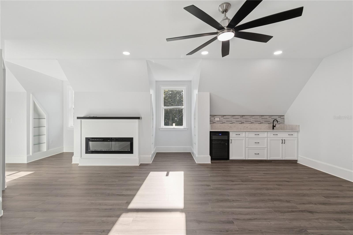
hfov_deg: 100.4
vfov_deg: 77.3
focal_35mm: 15
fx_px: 147
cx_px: 176
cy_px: 118
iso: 200
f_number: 8
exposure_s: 1/13
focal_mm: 10
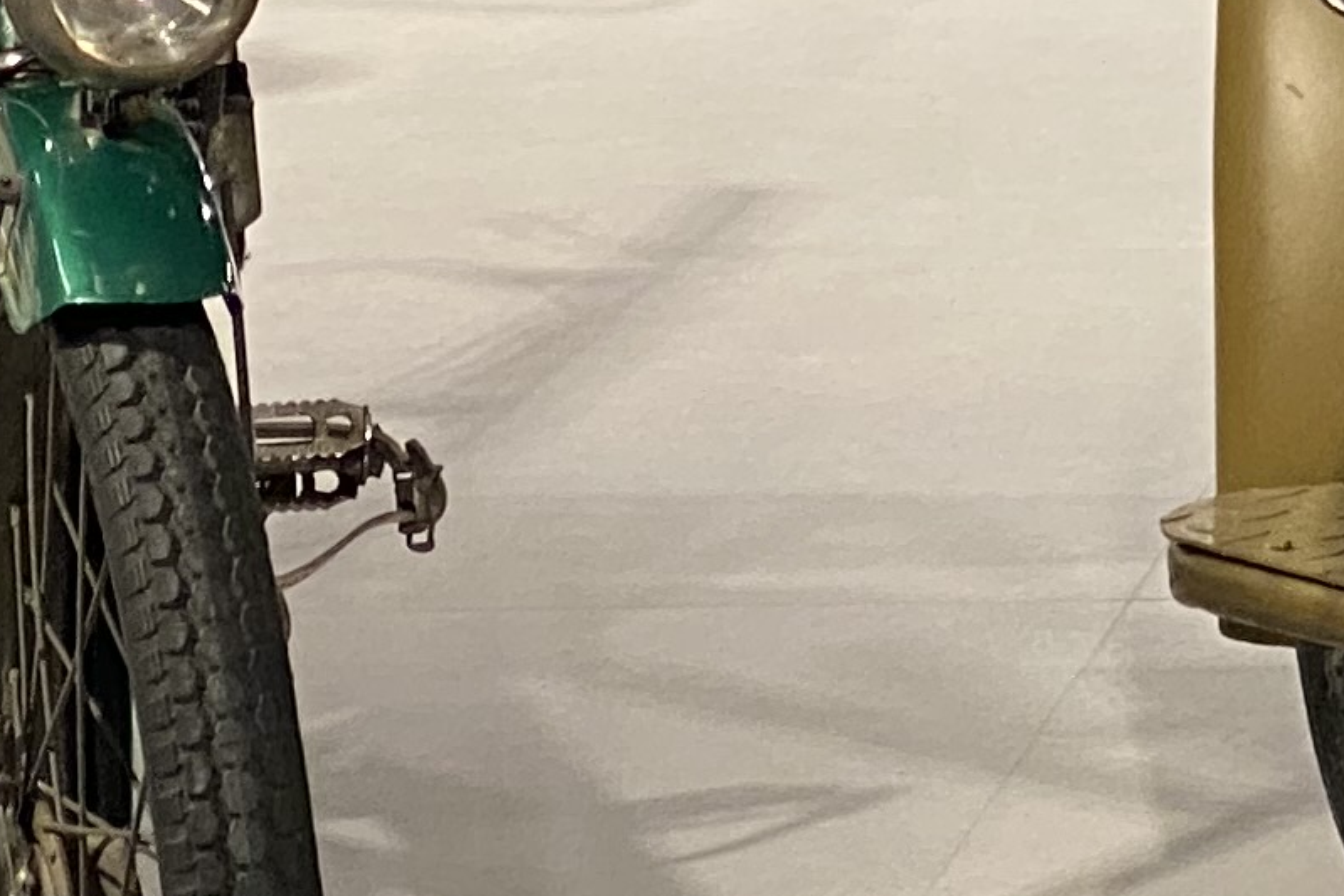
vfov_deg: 5.0
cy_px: -437
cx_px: 2587
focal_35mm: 273
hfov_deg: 7.3
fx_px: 10193
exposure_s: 1/50
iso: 125
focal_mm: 6
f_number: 2
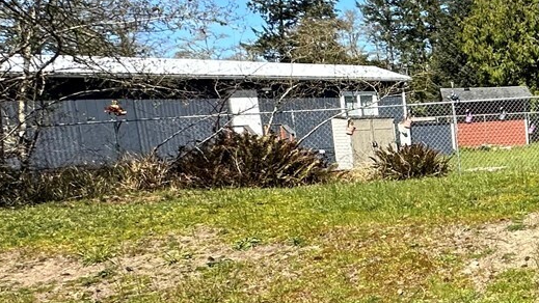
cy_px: 200
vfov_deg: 25.3
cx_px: 727
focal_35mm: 47
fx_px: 672
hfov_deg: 31.6
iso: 50
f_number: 2.2
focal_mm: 2.22
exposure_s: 1/1208
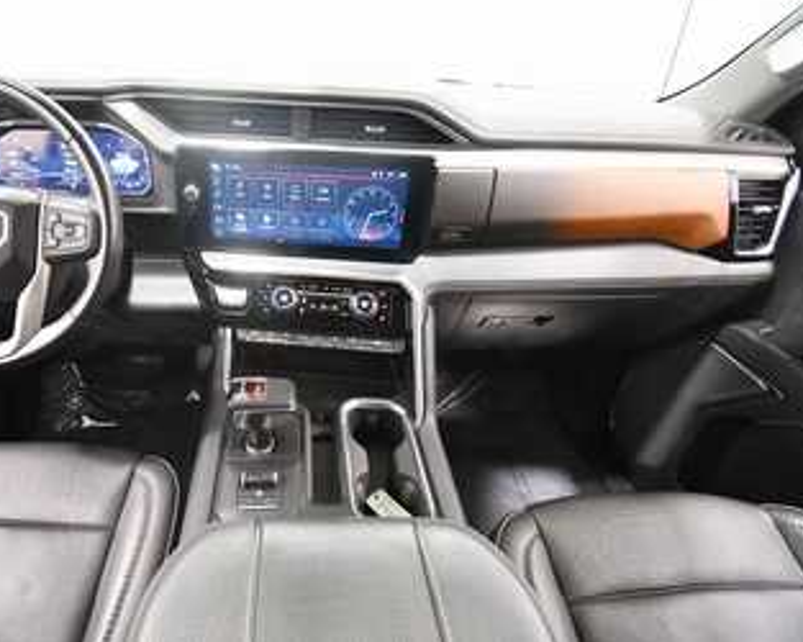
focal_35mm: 18
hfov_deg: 85.0
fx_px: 428
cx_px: 308
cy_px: 302
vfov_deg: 73.7
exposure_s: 1/60
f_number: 4.5
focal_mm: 10
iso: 5000
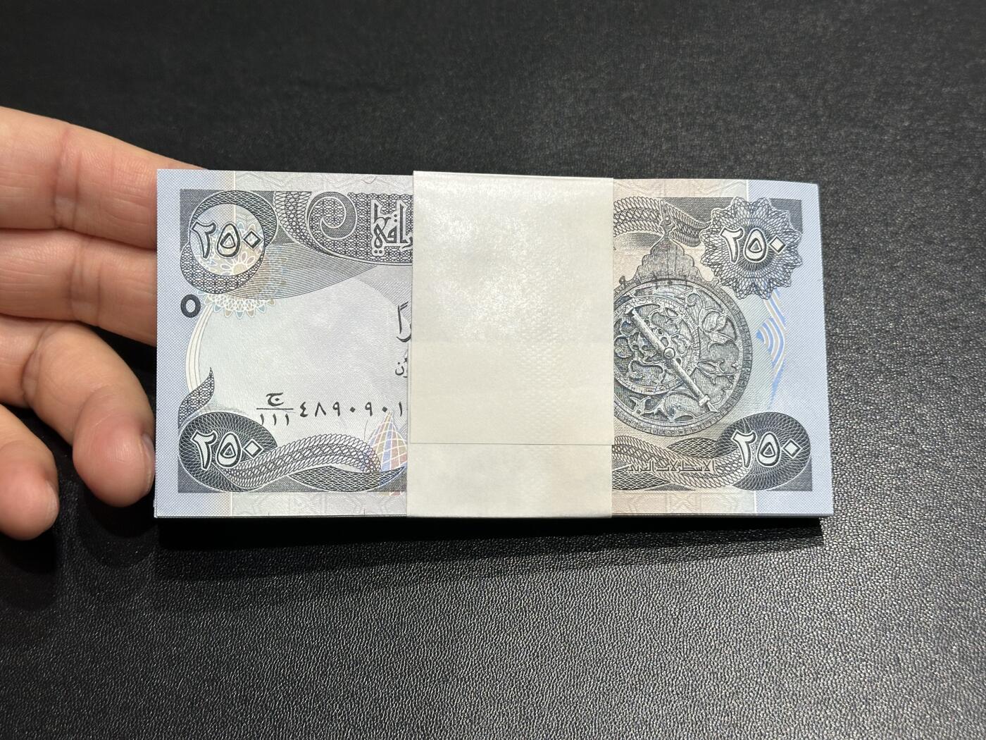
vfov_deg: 30.3
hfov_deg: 39.7
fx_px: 1367
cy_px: 370
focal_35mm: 48
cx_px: 493
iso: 100
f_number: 1.78
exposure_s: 1/50
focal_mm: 6.86
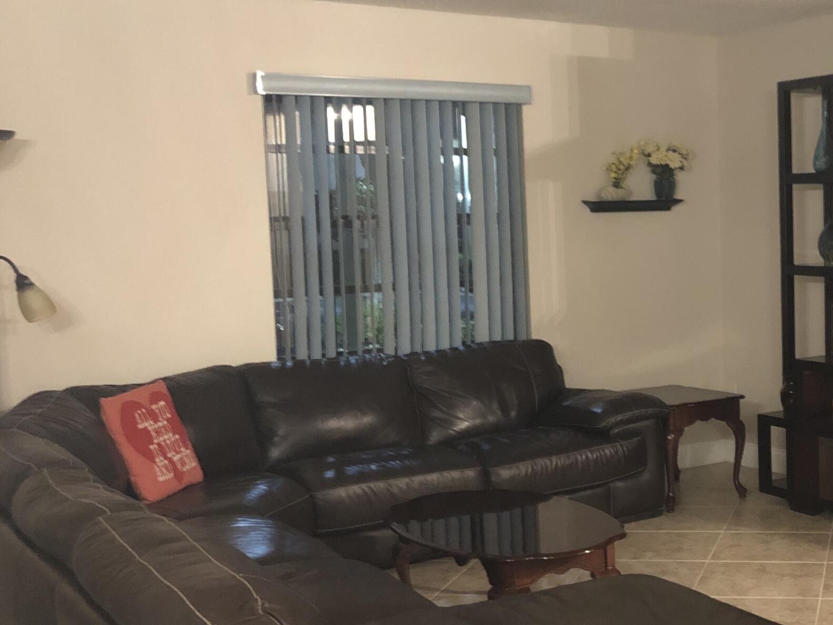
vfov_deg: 27.5
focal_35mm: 53
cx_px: 747
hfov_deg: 34.2
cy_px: 354
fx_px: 1275
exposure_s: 1/4
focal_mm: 3.99
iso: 125
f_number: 1.8
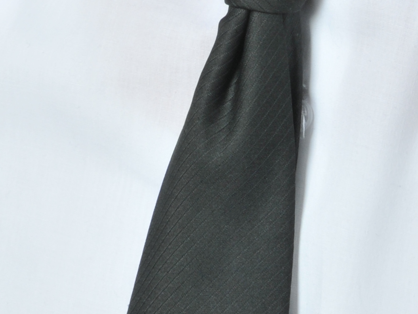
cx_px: 282
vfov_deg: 3.6
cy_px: -509
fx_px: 4950
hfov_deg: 4.8
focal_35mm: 410
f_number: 18
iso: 250
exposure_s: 1/125
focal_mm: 70
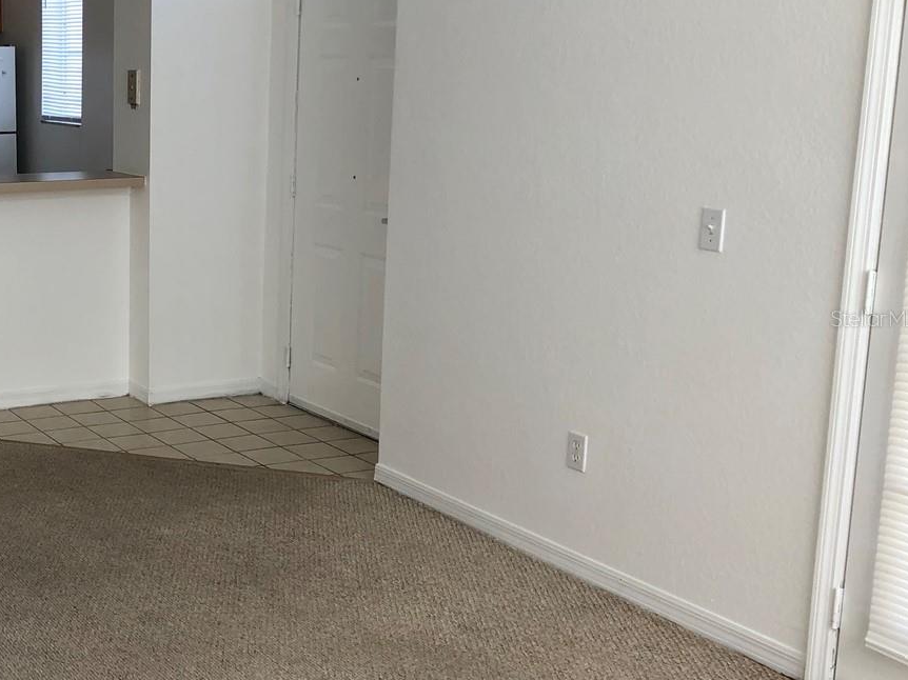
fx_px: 1364
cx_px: 87
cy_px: 318
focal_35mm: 52
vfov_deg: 28.0
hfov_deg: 34.7
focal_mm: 3.99
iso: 50
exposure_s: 1/120
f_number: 1.8
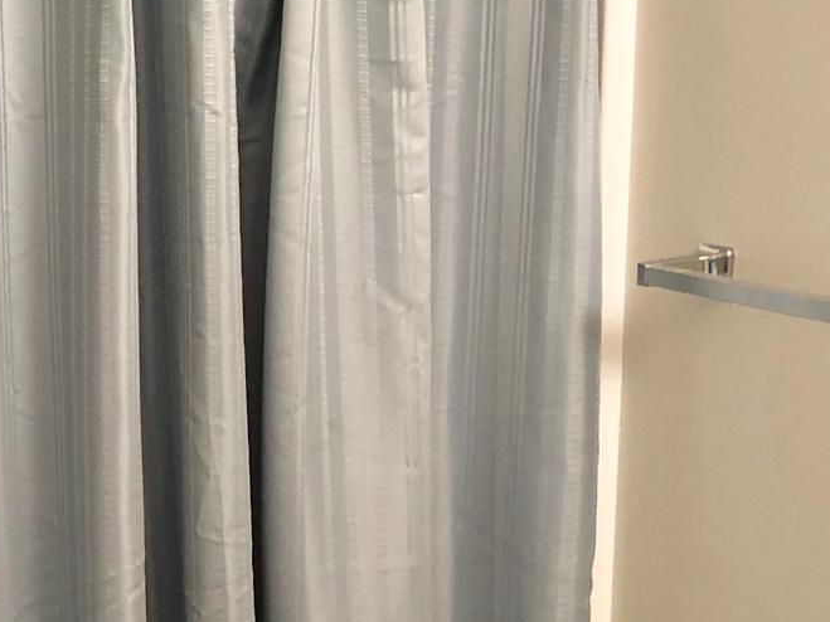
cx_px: -57
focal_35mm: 87
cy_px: 535
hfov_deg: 21.5
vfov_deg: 16.8
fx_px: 2086
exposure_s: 1/20
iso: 40
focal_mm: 4
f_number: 1.8
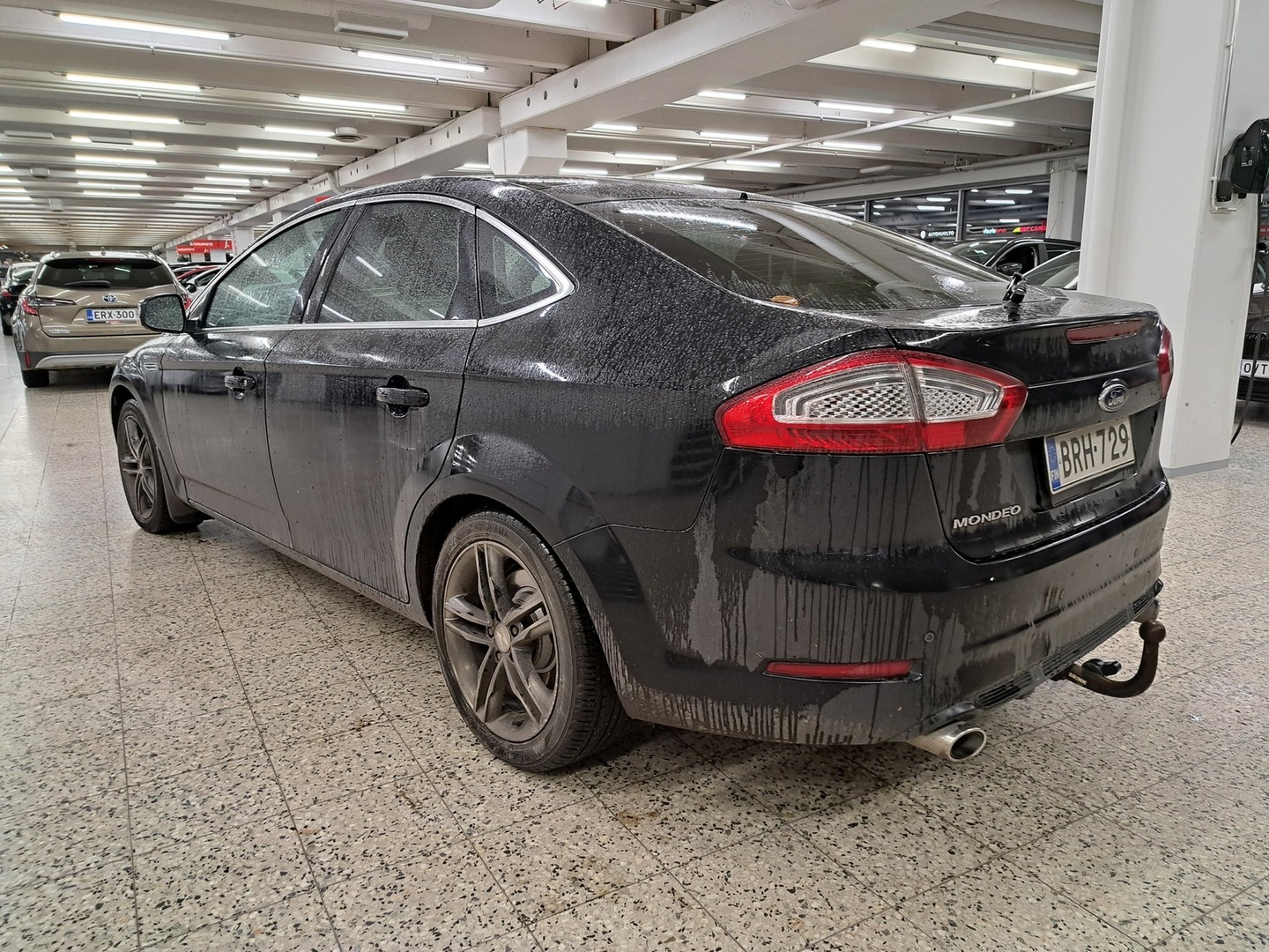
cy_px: 476
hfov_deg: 71.6
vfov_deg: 56.8
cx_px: 634
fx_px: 880
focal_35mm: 24
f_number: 1.8
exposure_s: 1/50
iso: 125
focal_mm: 5.23
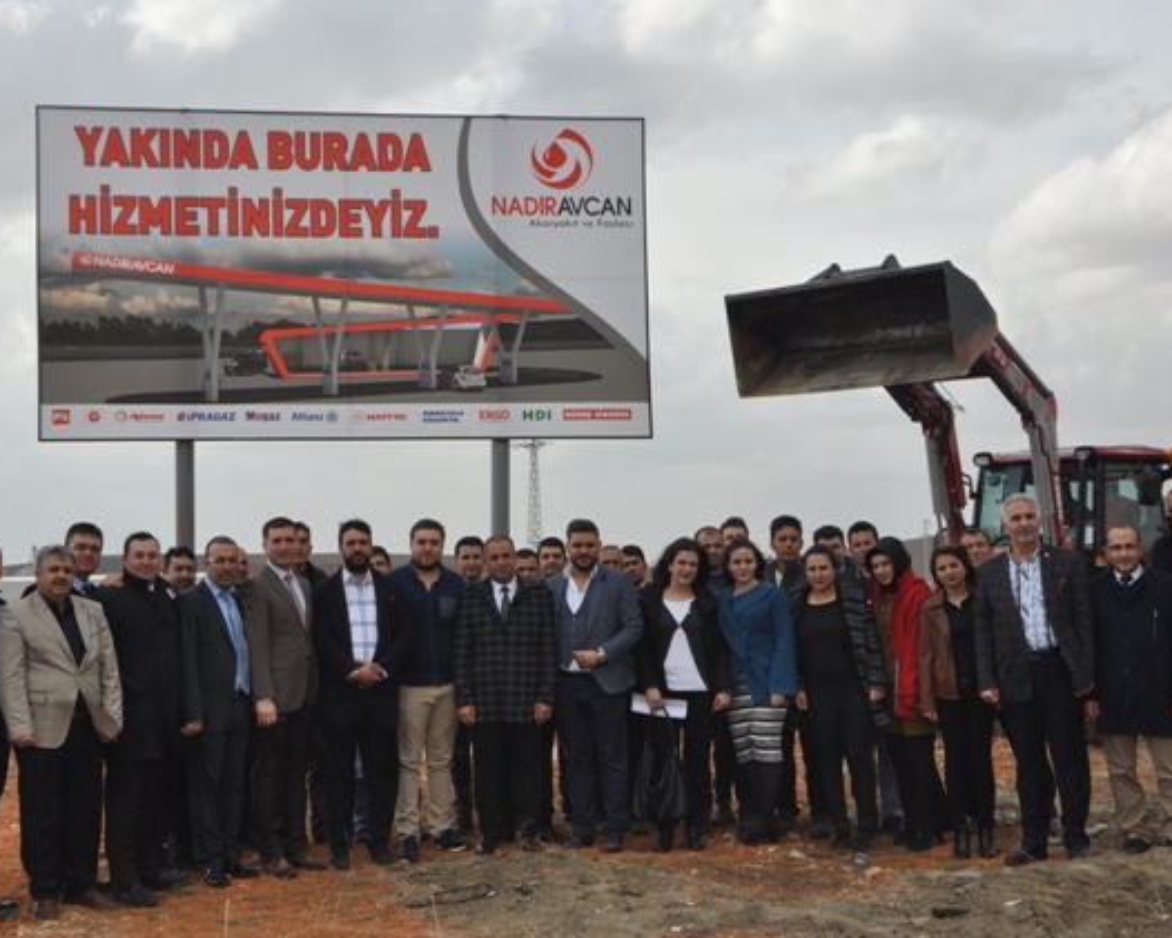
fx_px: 1720
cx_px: 501
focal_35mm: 50
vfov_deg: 30.5
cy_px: 467
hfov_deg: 37.6
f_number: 11
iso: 200
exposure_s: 1/200
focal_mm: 29
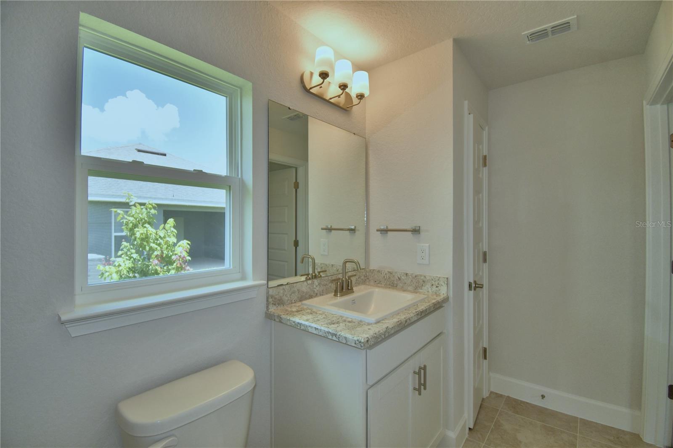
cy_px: 224
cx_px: 336
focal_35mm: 15
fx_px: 280
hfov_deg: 100.4
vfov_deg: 77.3
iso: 100
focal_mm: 10
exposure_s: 1/100
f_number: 4.5
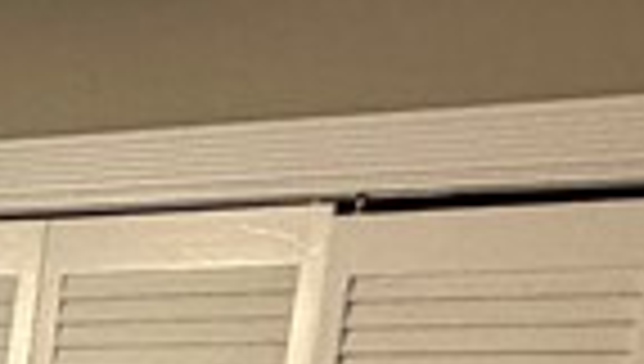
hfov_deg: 12.6
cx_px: -1085
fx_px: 1864
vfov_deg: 10.3
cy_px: 737
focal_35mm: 109
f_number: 2.2
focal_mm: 2.22
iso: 400
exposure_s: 1/60
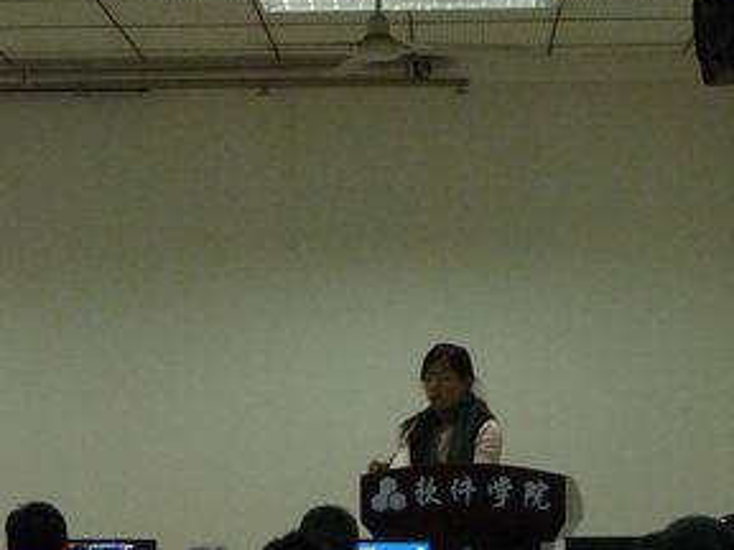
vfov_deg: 13.3
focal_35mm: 111
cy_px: 410
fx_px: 2354
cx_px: 408
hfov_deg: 17.7
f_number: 3.5
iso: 400
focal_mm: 5.7
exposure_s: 1/30
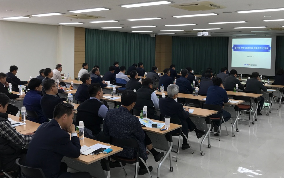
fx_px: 279
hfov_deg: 53.9
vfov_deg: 35.1
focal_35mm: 36
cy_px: 65
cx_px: 155
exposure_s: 1/60
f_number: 1.8
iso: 32
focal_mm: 3.99
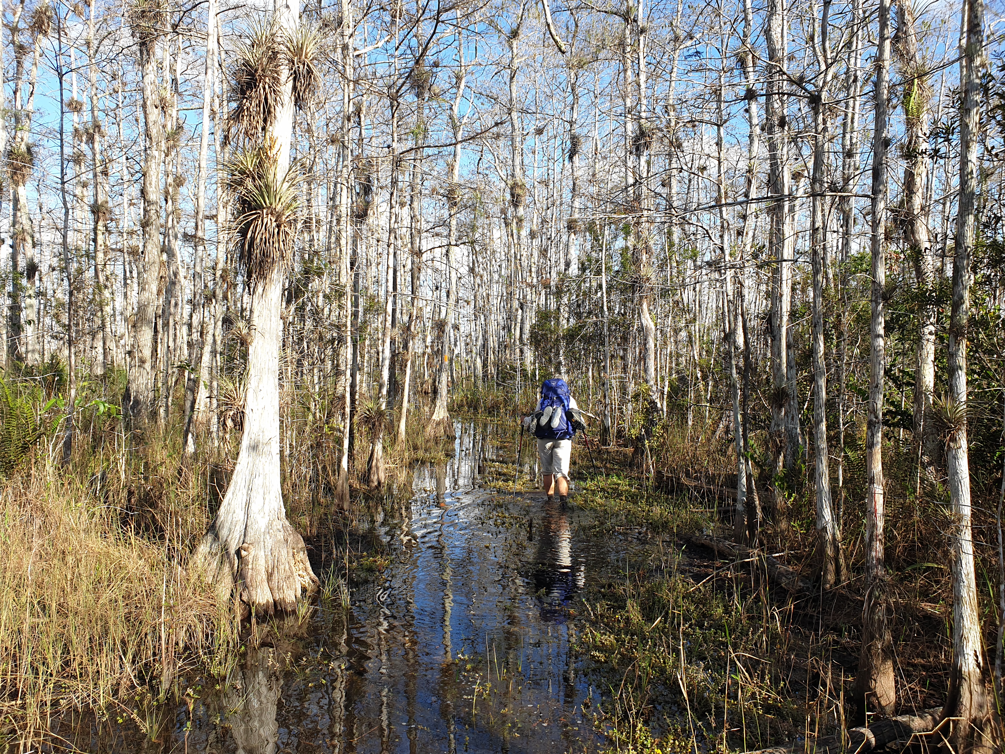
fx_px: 755
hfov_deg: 67.3
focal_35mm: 26
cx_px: 502
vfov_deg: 53.1
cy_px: 377
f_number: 2.4
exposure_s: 1/601
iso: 50
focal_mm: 4.3
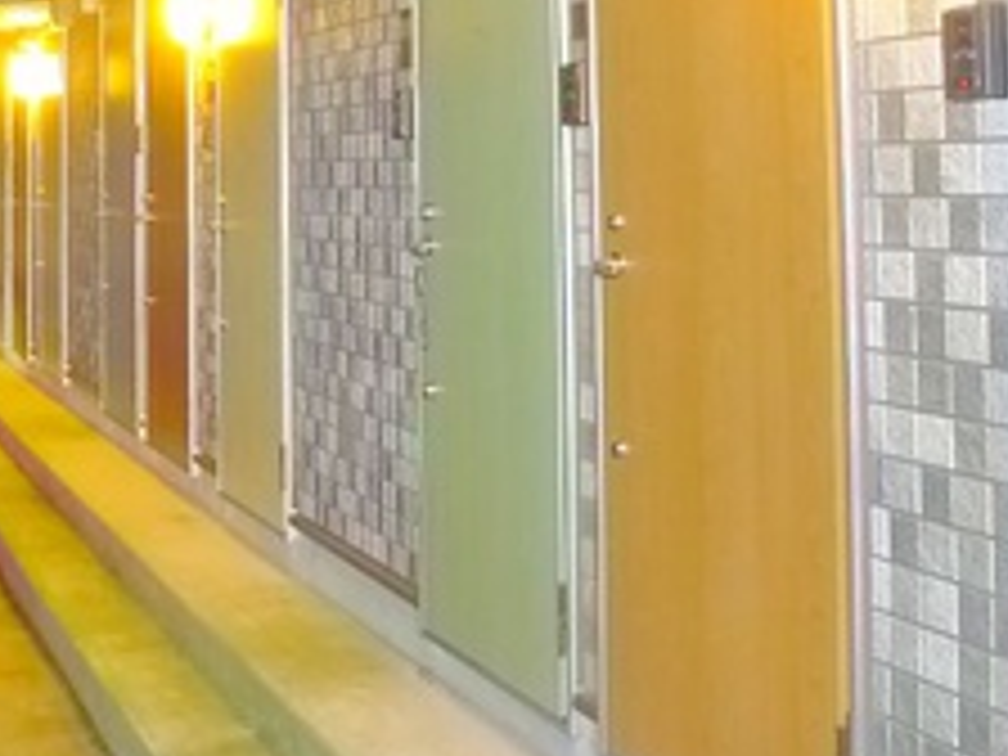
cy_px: 16
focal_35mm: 75
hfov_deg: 25.5
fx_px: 2184
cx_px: 184
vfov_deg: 19.1
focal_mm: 5.1
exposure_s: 1/2
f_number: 2
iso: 400
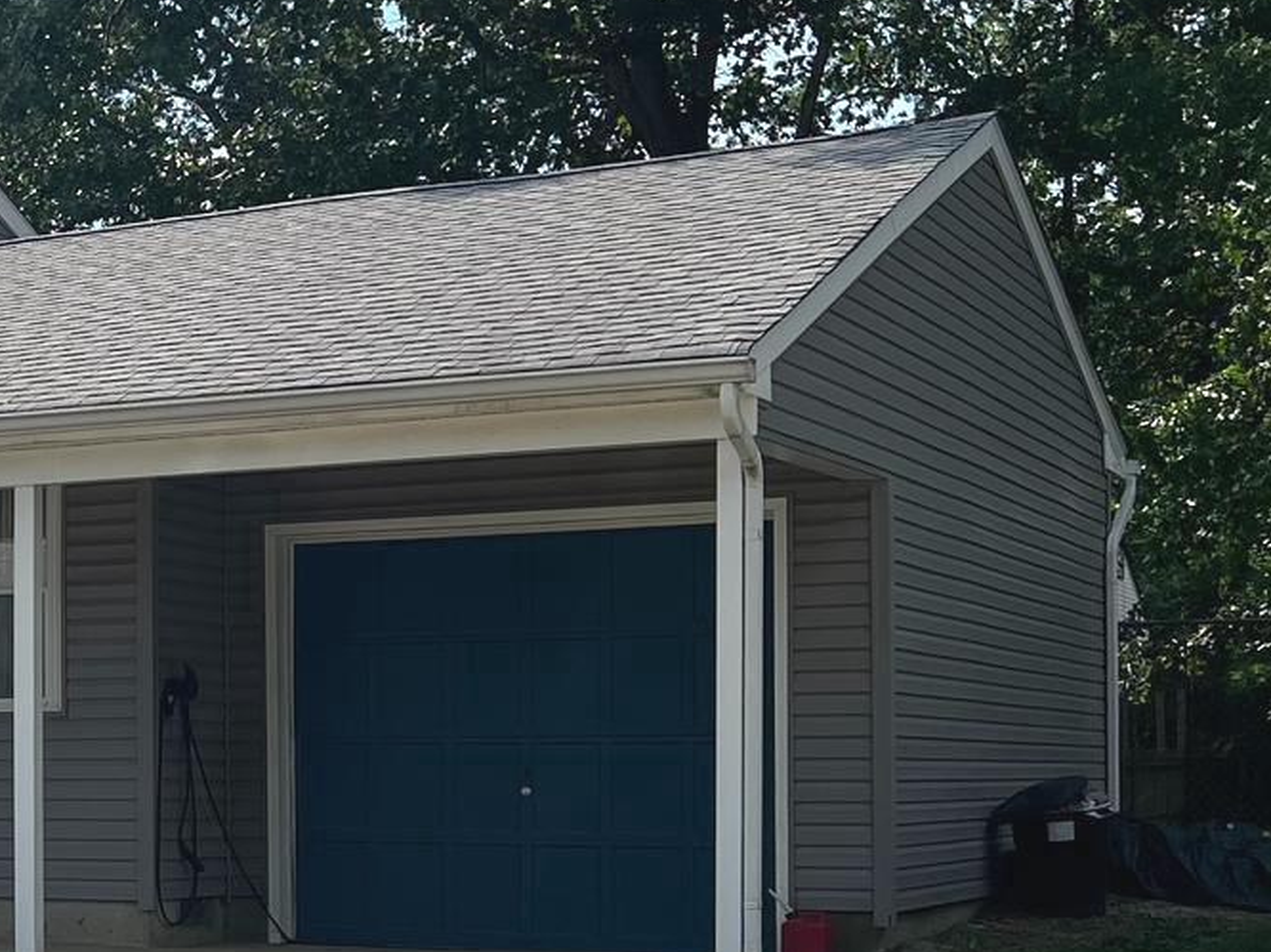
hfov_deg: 21.7
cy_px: 735
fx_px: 2936
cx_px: -437
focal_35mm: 80
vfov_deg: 18.3
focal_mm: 5.7
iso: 50
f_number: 1.5
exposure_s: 1/7463
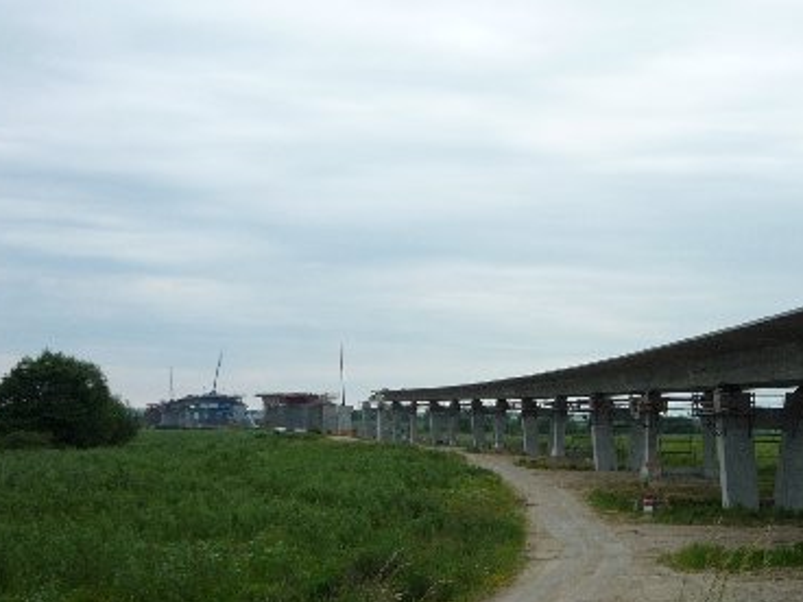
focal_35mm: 57
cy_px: 416
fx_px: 1322
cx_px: 700
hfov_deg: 32.3
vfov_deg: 25.5
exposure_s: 1/200
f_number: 4
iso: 100
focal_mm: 5.2
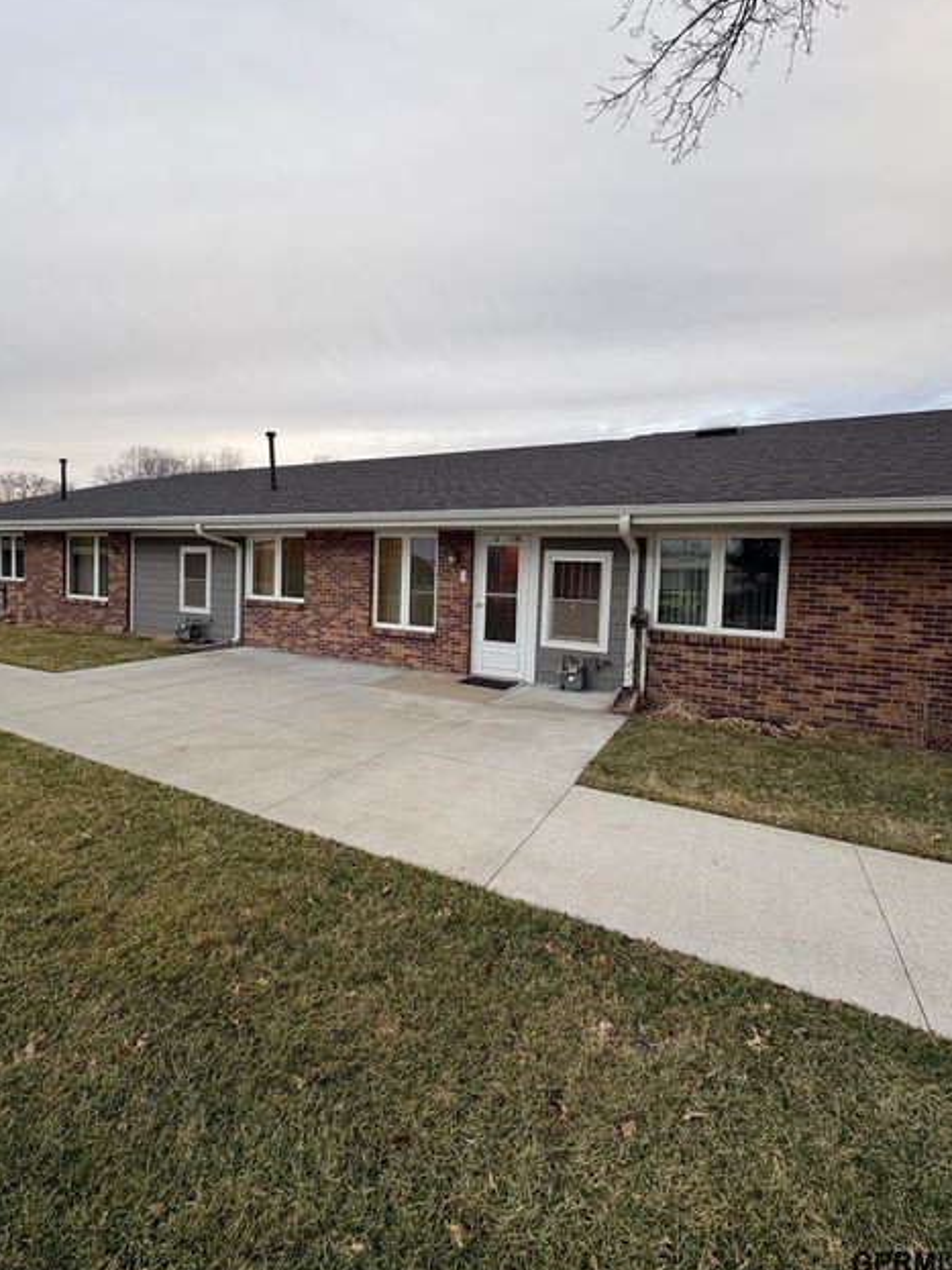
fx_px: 550
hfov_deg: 81.7
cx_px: 471
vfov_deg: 98.1
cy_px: 600
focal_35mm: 15
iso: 40
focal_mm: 2.22
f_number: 2.2
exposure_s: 1/99
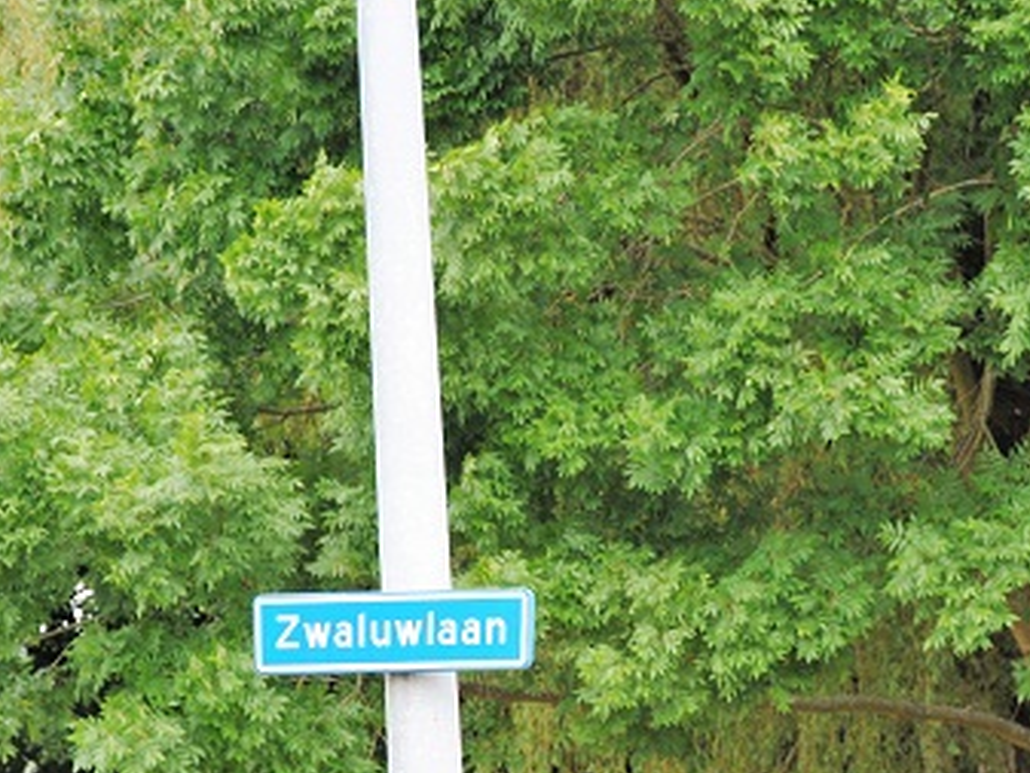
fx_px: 8032
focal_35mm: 270
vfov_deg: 5.5
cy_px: 591
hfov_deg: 7.3
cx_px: 565
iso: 200
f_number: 5.6
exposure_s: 1/125
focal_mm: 105
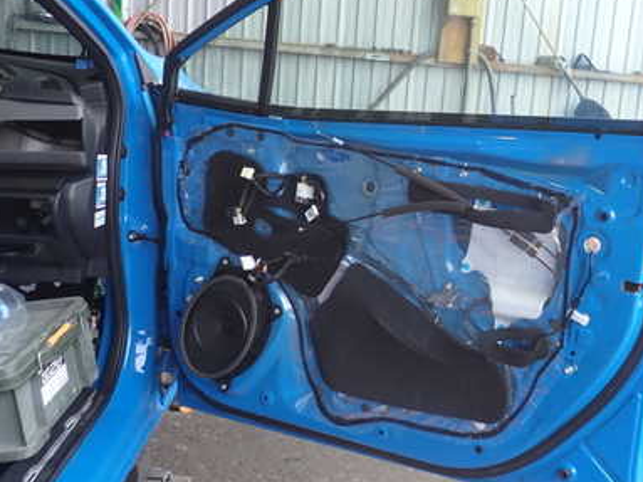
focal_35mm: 47
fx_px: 873
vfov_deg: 30.8
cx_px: 463
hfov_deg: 39.6
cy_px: 191
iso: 100
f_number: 2.3
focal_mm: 5.4
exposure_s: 1/100
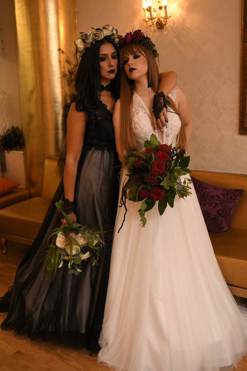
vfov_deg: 48.4
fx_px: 412
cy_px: 168
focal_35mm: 40
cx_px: 125
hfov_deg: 33.4
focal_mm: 34
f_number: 2.8
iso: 640
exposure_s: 1/250
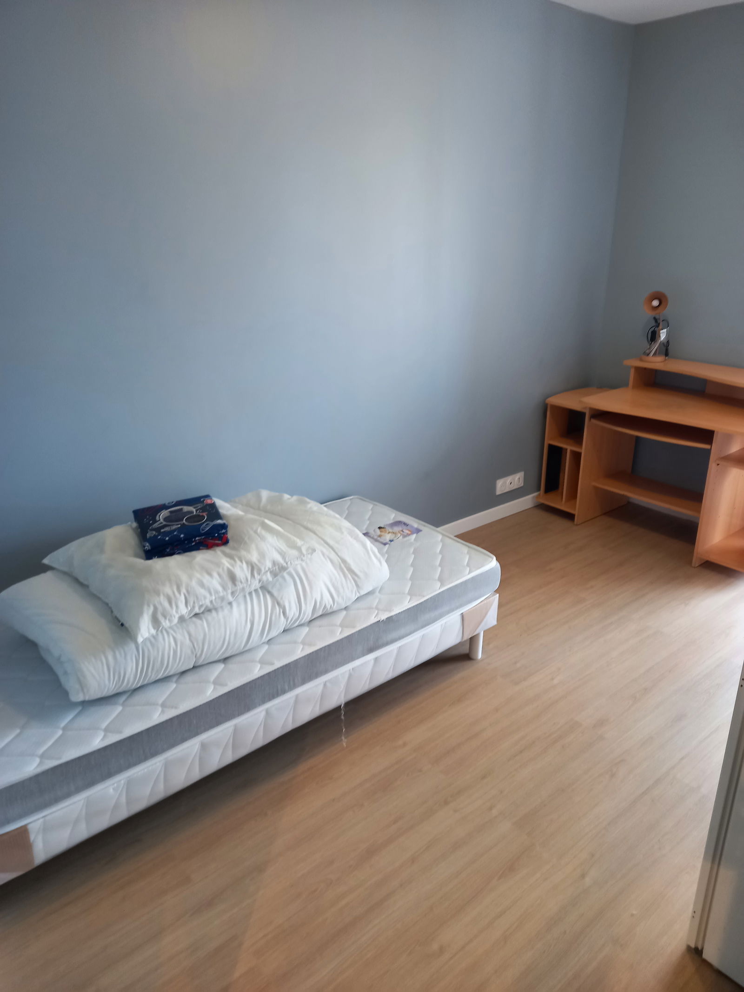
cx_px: 372
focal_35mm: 25
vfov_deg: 69.4
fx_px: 716
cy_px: 496
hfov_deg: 54.9
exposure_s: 1/25
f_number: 2
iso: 250
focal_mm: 4.6
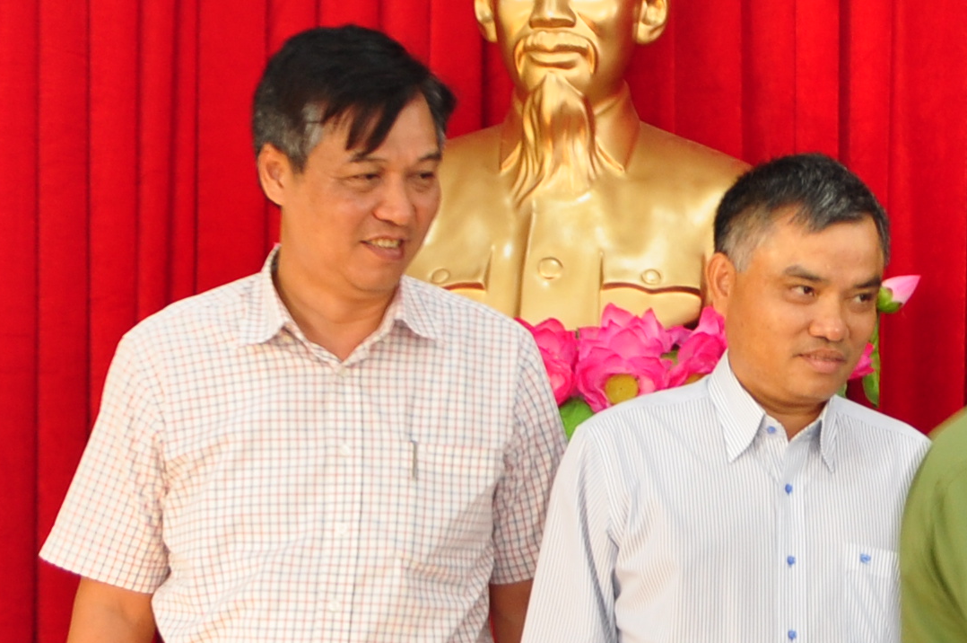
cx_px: 1311
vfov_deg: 7.7
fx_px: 4802
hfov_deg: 11.2
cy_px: 316
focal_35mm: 179
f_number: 4.2
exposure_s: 1/10
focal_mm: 30
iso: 250
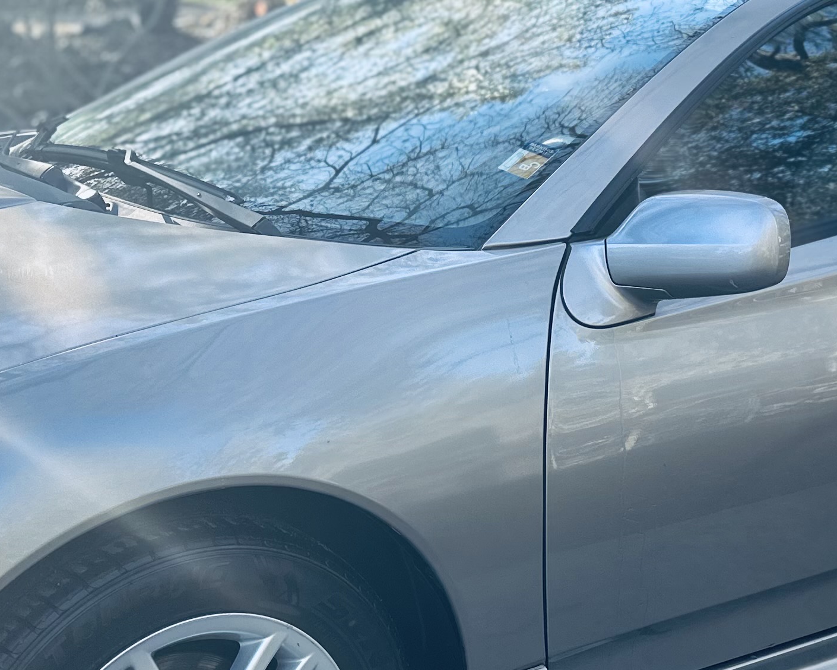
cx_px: 557
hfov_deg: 28.1
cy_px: 385
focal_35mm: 67
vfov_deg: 22.8
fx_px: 1660
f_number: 1.78
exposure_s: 1/508
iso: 80
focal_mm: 6.86
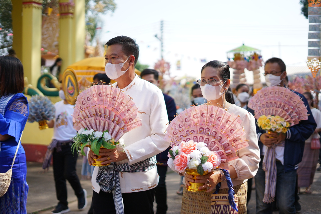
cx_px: 160
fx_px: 446
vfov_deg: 27.0
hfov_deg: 39.6
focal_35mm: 50
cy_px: 107
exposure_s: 1/5000
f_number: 1.8
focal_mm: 50
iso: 400
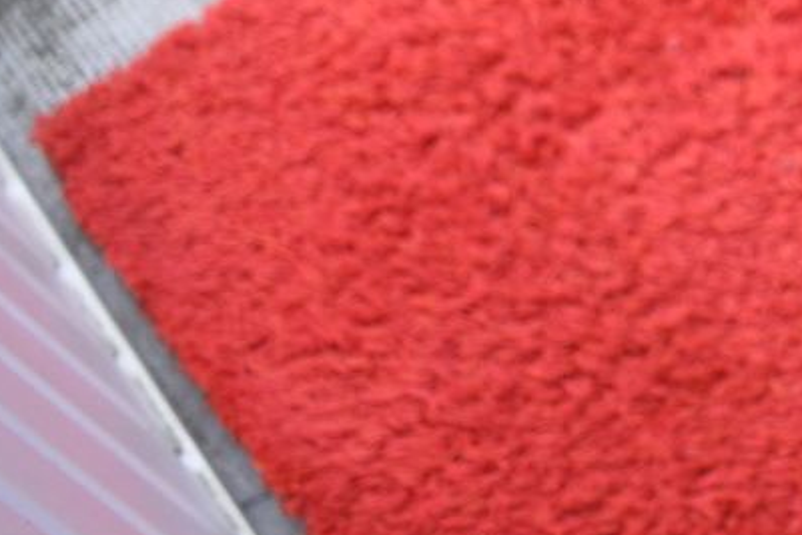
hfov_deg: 16.5
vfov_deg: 11.8
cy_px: -384
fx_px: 2407
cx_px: 1333
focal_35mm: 108
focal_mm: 18
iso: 100
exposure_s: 1/125
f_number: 3.5
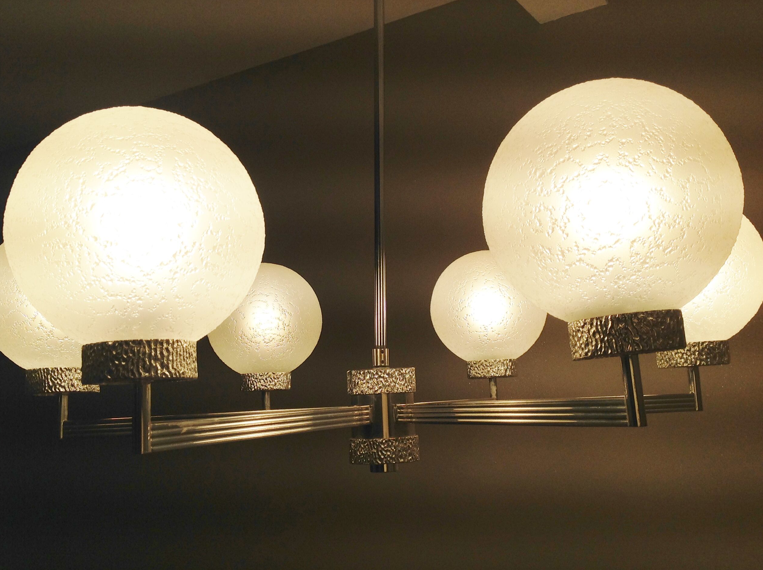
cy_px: 283
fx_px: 792
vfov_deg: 39.6
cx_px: 371
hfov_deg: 51.4
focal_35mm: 36
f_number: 2.4
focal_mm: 4.28
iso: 50
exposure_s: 1/351
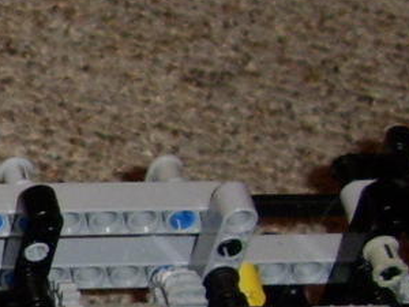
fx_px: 1890
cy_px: 330
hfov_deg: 11.0
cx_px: -466
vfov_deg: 9.2
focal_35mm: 160
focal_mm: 5.8
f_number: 2.9
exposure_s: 1/30
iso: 141
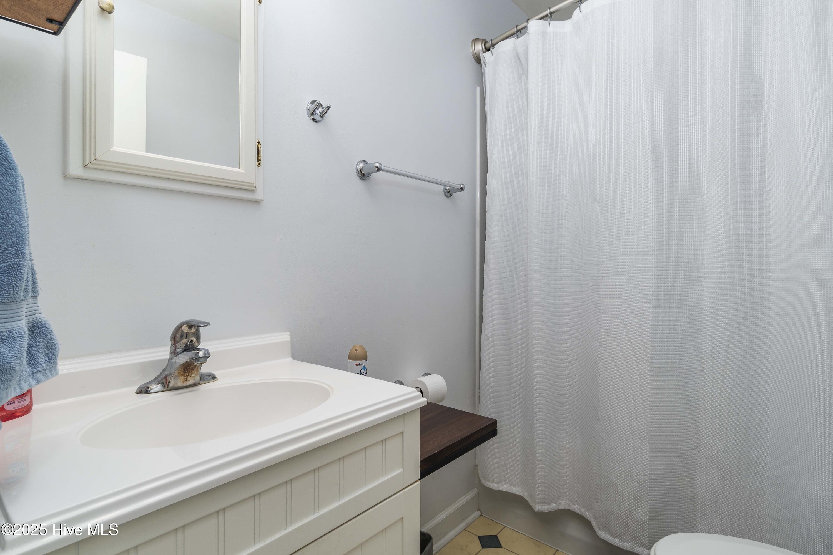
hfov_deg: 90.0
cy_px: 278
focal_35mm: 18
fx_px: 416
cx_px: 416
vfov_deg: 67.4
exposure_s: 1/3
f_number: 8
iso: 320
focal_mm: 12
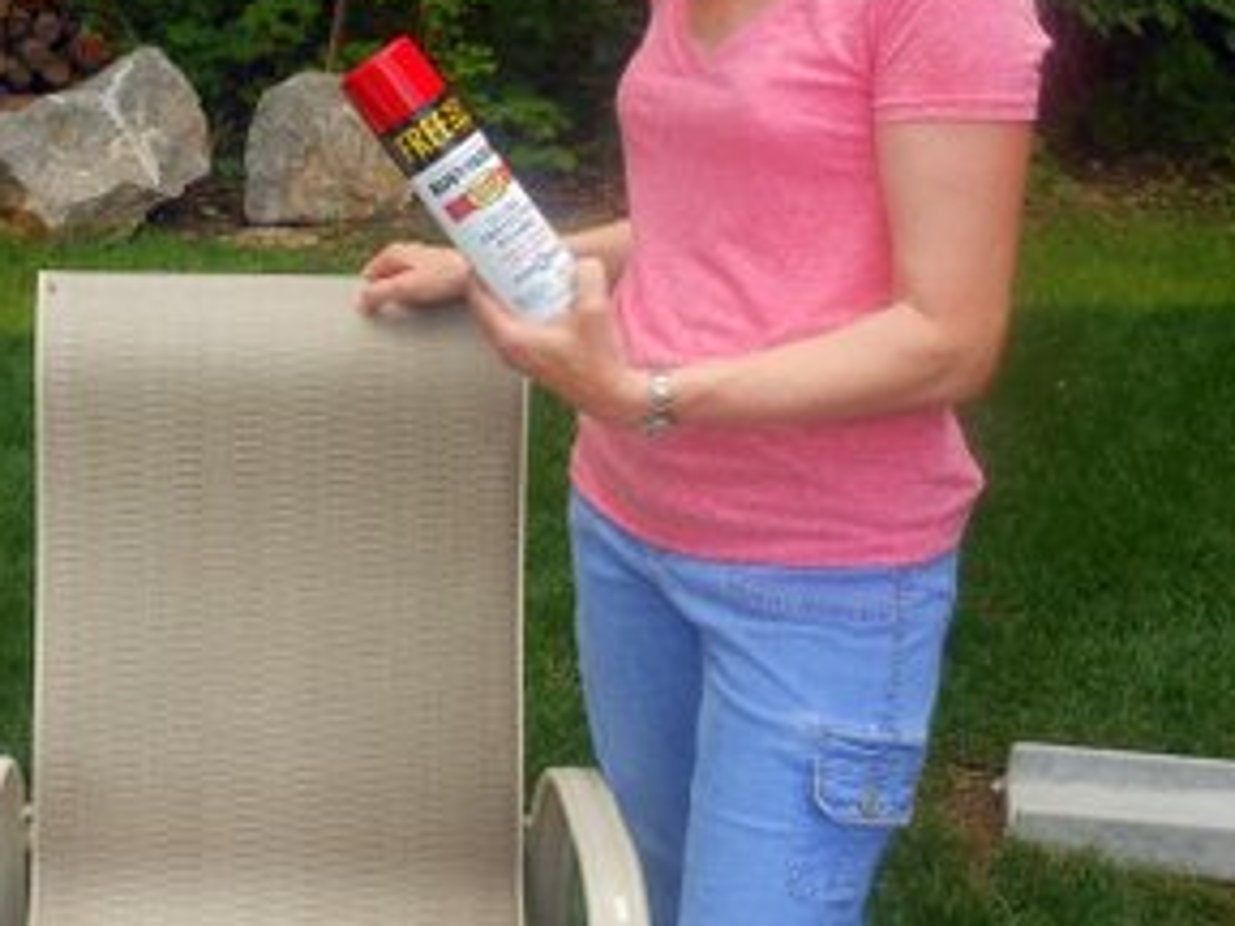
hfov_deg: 30.0
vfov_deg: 23.2
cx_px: 249
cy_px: 341
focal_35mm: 63
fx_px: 2248
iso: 80
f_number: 4
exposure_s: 1/125
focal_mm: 5.9
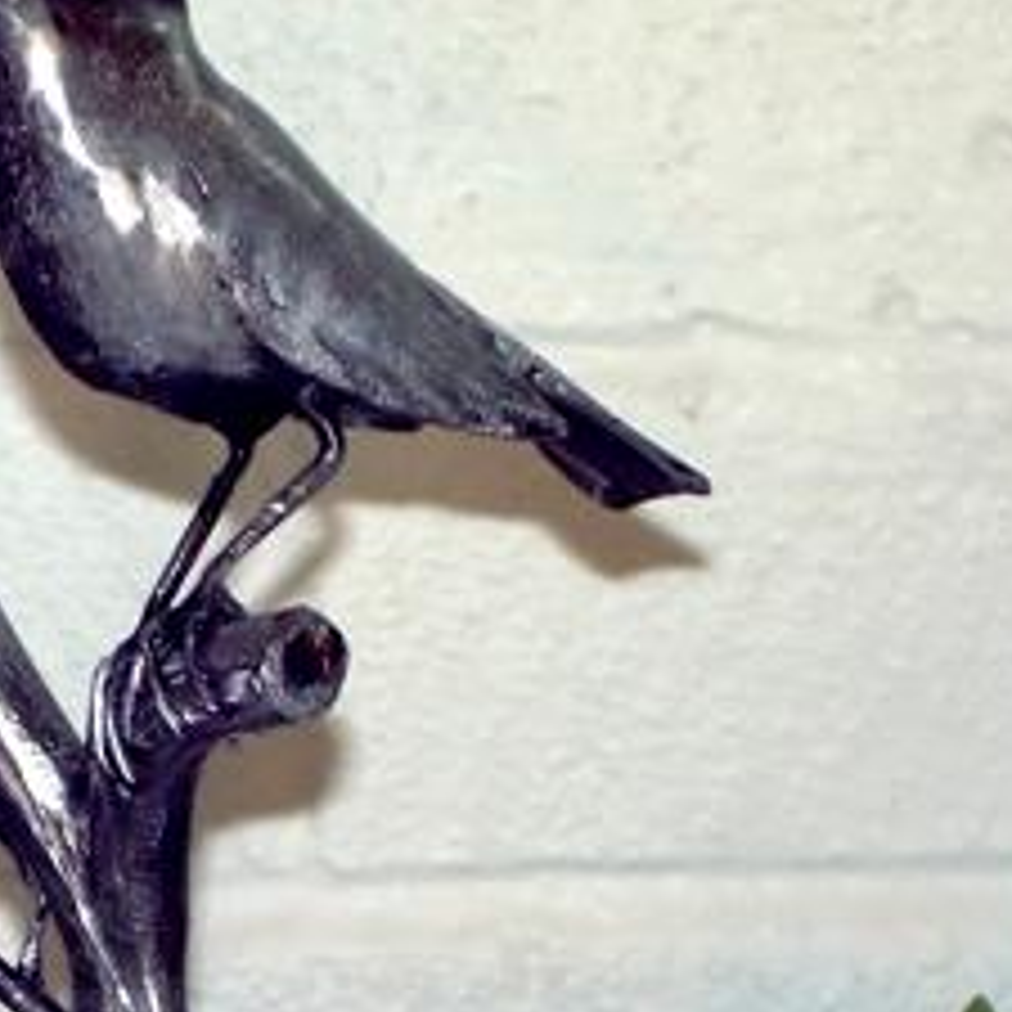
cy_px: 724
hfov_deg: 7.1
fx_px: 8104
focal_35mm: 245
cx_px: 45
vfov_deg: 7.1
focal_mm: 18.9
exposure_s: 1/60
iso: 50
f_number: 4.9
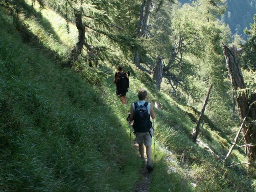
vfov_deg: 25.2
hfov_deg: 33.2
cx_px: 128
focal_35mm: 58
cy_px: 96
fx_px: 429
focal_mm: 9.69
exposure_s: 1/30
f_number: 4.5
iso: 50
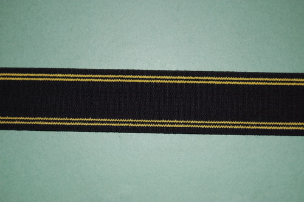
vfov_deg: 20.1
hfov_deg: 29.9
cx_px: 152
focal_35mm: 68
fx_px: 569
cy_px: 101
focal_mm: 45
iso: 200
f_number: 5.3
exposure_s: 1/60
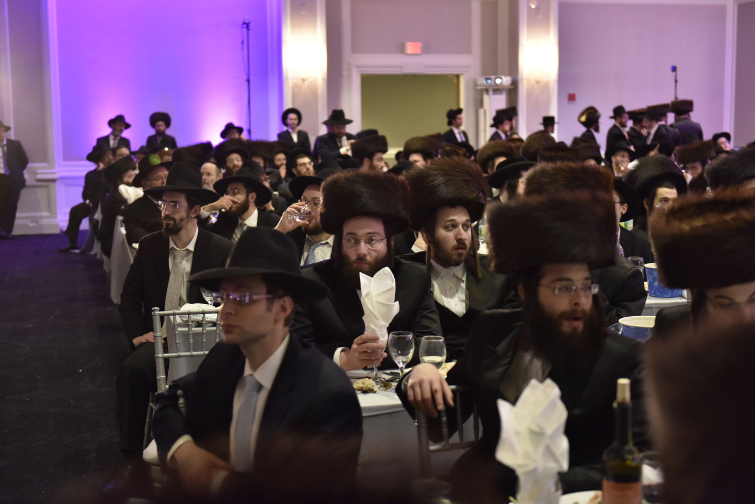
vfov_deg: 27.0
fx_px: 1049
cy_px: 252
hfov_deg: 39.6
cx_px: 378
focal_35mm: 50
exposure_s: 1/30
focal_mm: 50
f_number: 2.8
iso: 1600
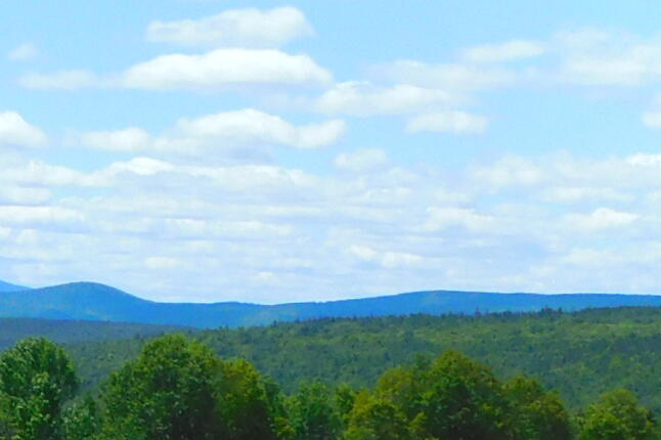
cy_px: 815
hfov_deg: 11.4
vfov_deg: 7.6
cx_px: -299
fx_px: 3193
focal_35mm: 174
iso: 125
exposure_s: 1/500
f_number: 7
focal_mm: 6.3
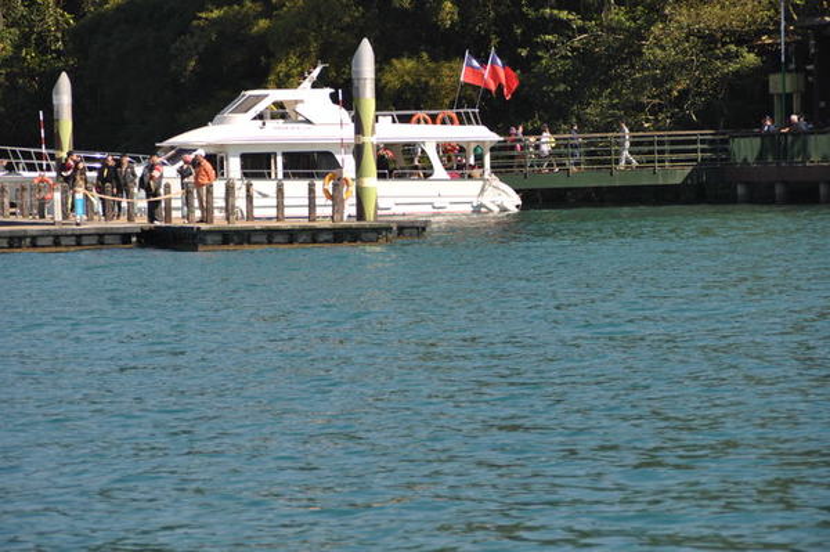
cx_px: 415
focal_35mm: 300
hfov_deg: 6.9
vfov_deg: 4.6
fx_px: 6911
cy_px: 276
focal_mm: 200
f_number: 6.3
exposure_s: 1/320
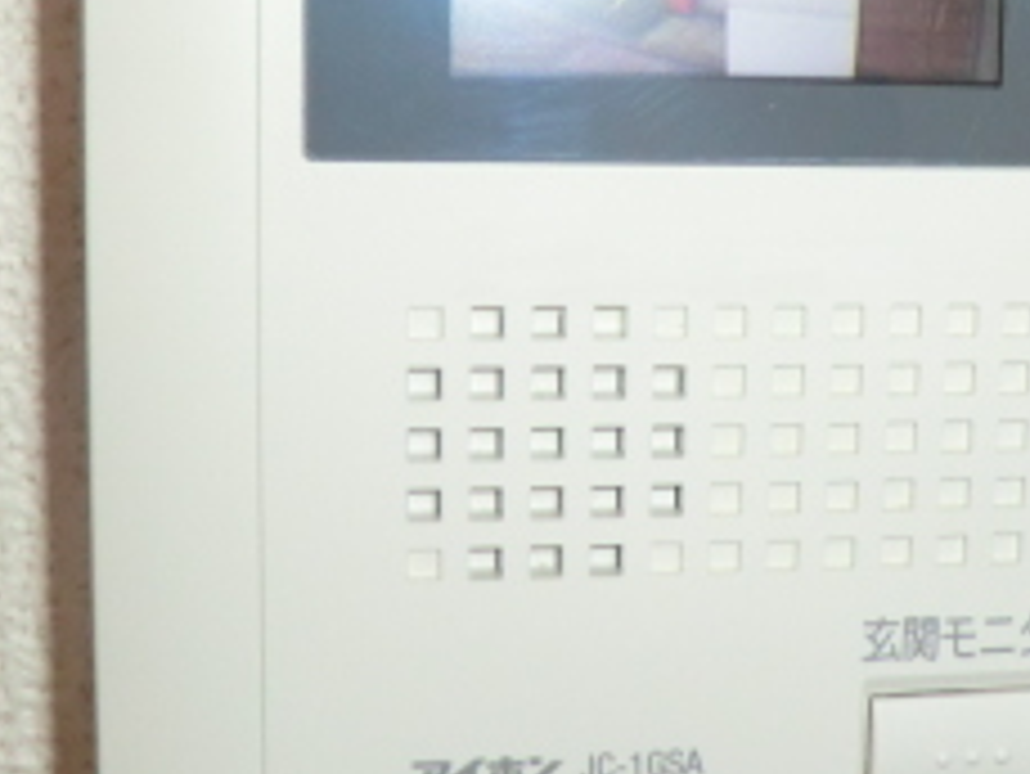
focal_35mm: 67
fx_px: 1995
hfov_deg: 28.4
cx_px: 814
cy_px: 302
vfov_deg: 21.9
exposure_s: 1/50
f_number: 3.2
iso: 200
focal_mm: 4.3
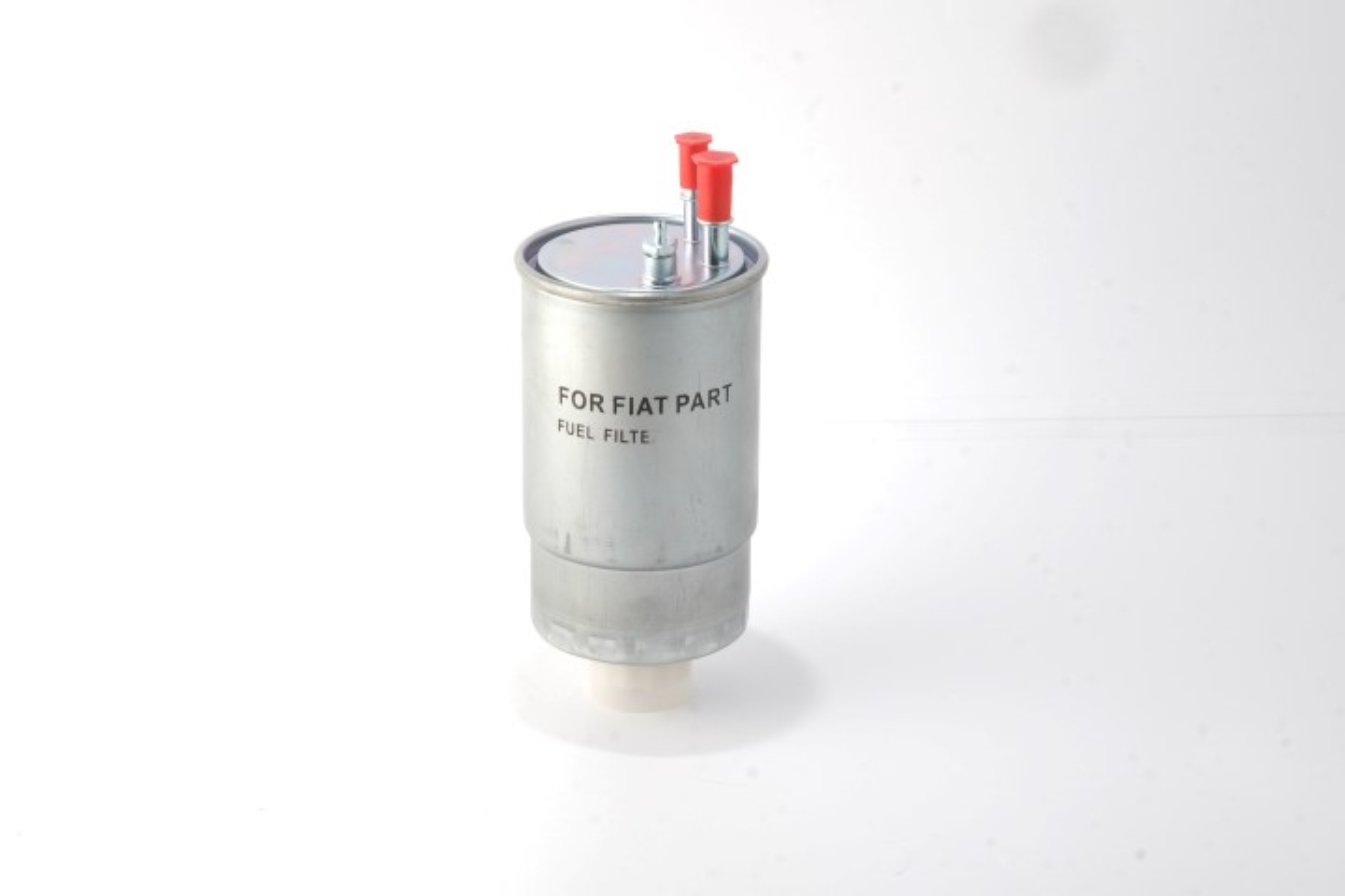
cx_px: 672
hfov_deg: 22.6
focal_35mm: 90
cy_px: 448
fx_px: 3362
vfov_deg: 15.2
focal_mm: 60
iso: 100
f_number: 22
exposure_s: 1/125
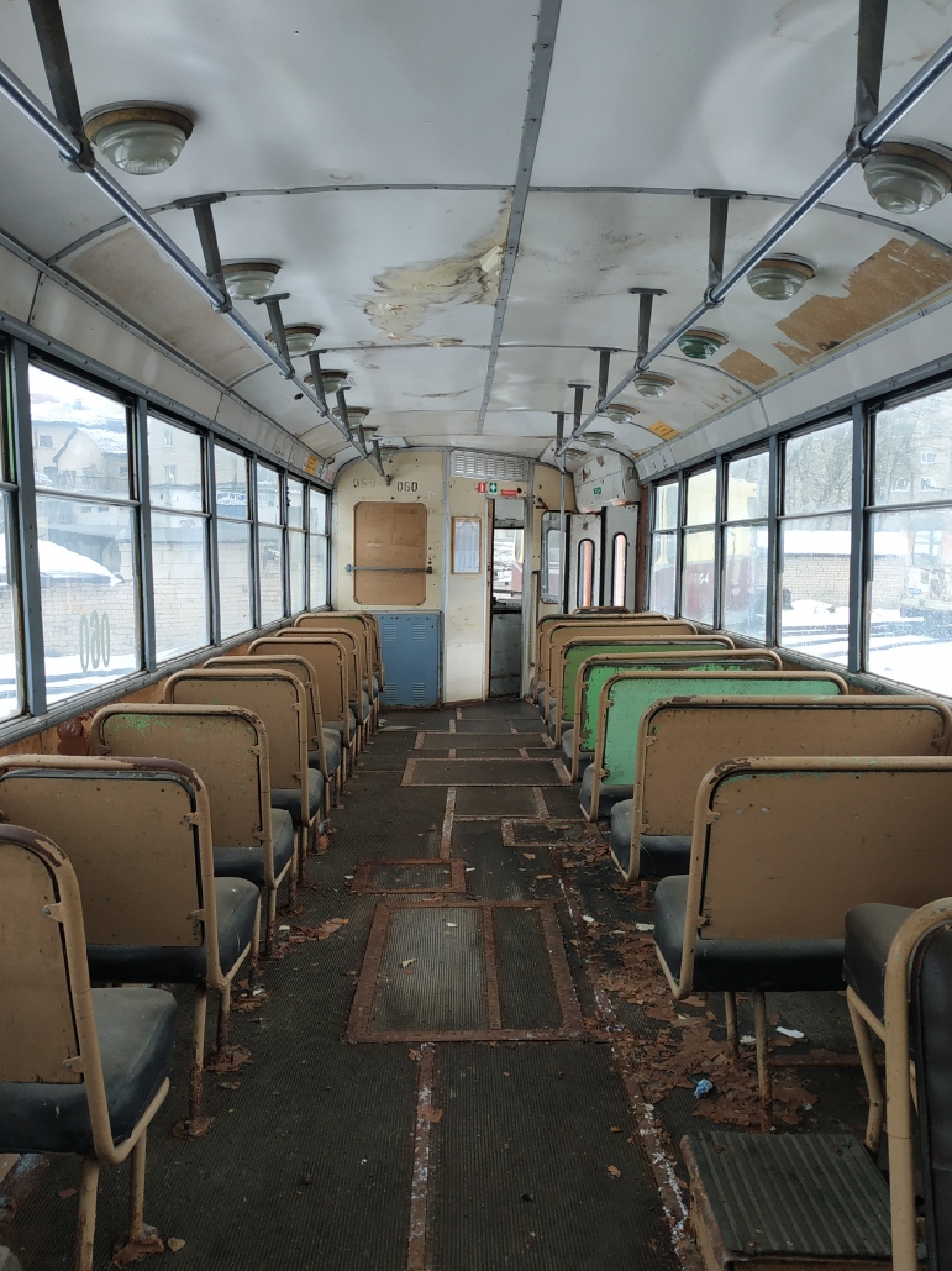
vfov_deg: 63.5
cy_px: 648
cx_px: 472
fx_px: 1027
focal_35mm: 28
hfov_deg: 49.7
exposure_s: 1/110
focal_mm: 3.94
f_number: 1.9
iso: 200
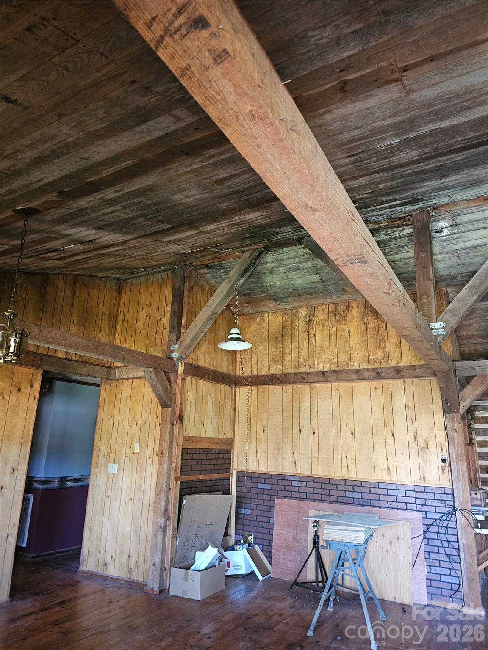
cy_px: 325
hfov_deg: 58.9
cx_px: 244
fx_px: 432
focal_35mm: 23
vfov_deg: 73.9
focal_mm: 6.3
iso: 500
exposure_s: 1/24
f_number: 1.7
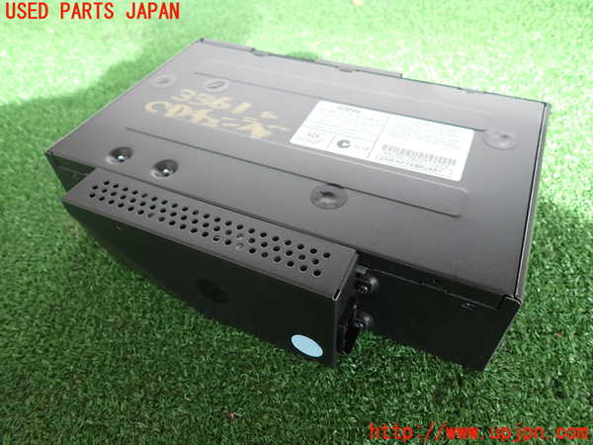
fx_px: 428
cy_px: 222
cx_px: 296
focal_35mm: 25
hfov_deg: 69.4
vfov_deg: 54.9
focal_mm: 4.5
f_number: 2
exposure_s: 1/60
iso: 100
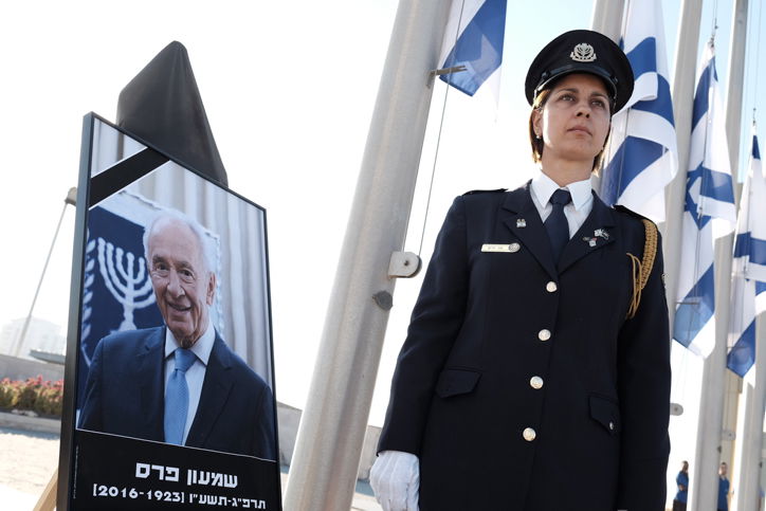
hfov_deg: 54.4
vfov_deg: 37.9
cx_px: 383
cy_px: 256
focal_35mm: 35
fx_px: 745
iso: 200
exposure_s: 1/250
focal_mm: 23
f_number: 4.5
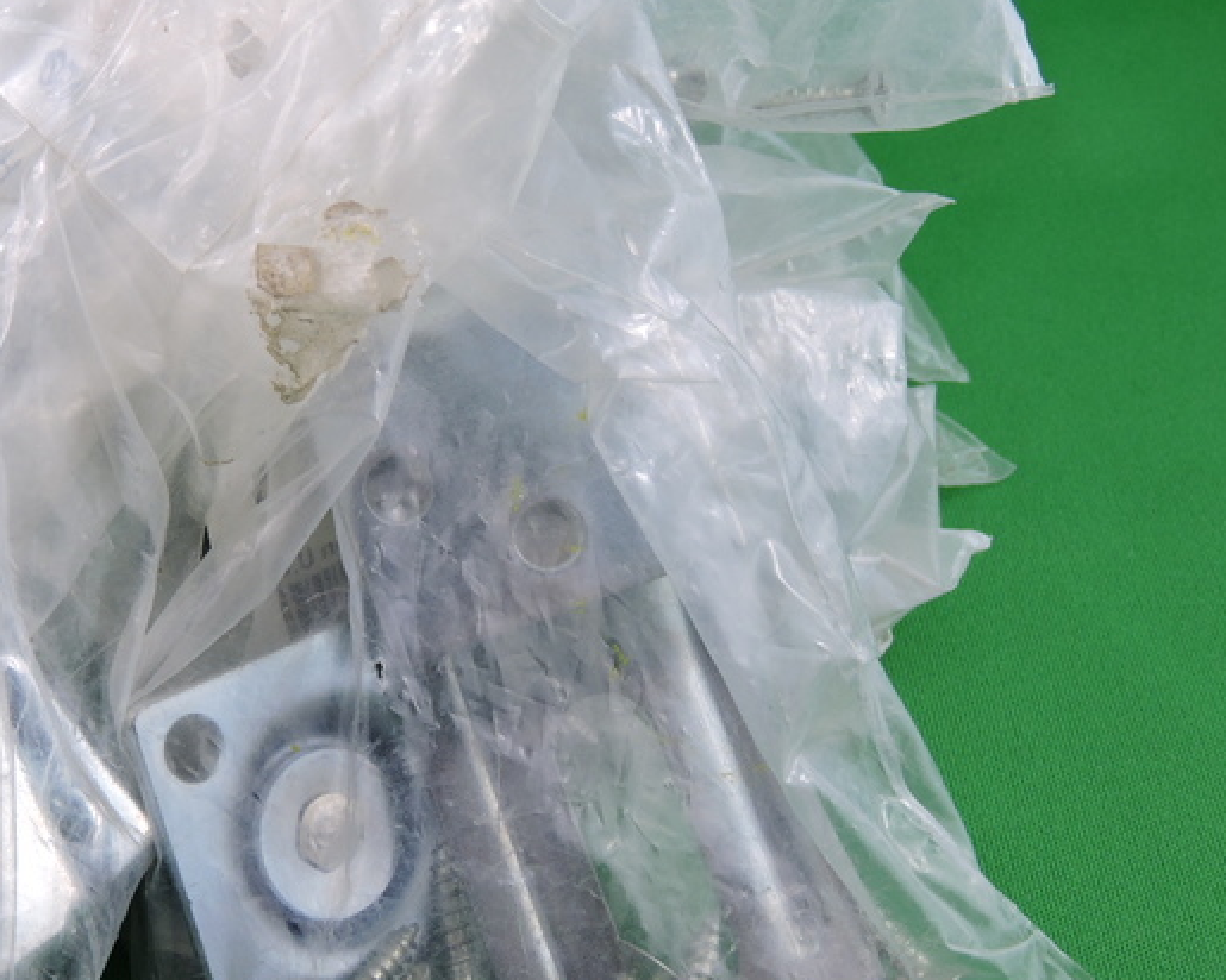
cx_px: 439
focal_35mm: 66
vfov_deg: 23.1
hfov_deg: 28.6
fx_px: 2395
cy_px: 526
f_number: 4
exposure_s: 1/40
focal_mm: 8.1
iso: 100
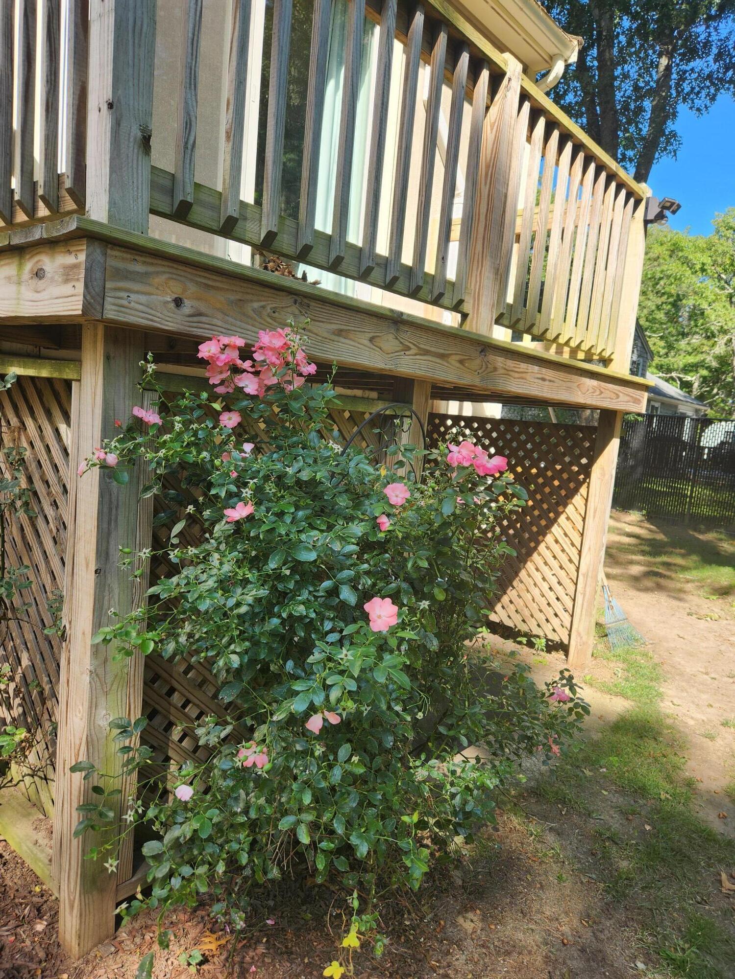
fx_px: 651
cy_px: 490
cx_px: 368
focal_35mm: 23
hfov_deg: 58.9
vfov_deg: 73.9
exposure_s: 1/313
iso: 20
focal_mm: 5.4
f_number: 1.8
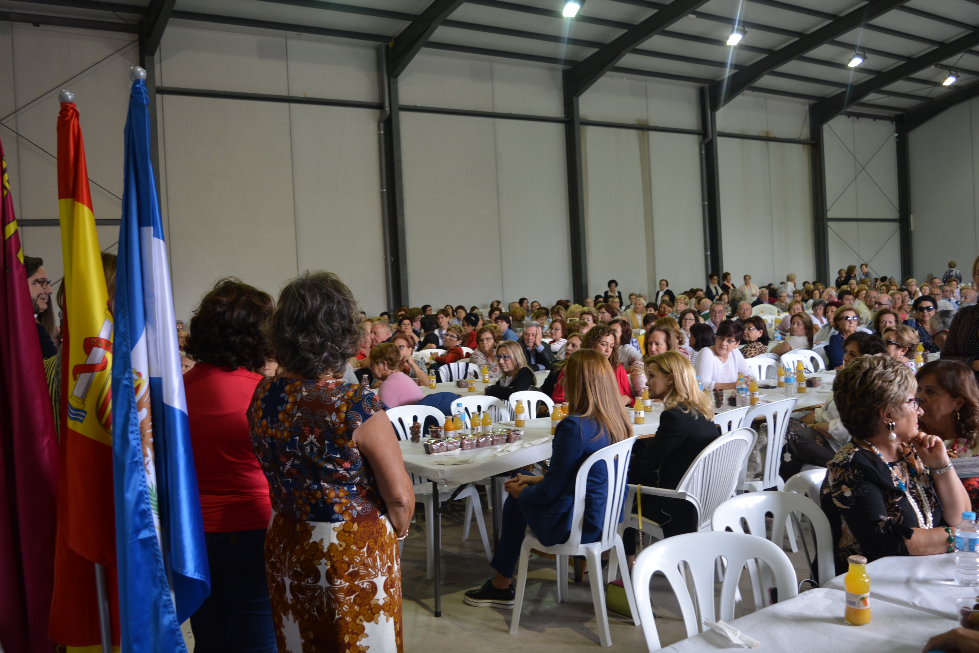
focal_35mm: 34
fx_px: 925
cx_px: 484
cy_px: 324
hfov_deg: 55.8
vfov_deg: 38.9
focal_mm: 22
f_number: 4
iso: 400
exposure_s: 1/60
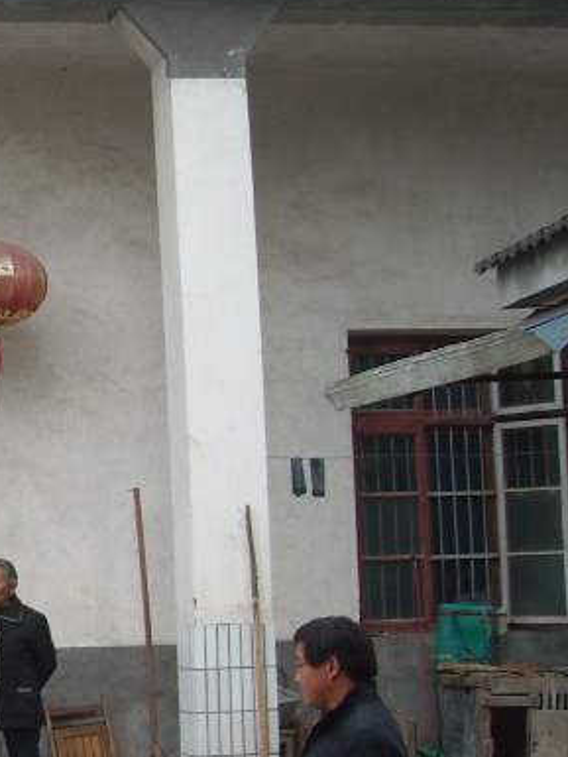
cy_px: 411
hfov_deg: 14.4
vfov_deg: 21.1
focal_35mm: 93
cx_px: -373
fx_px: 2034
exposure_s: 1/84
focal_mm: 5.7
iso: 64
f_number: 2.8
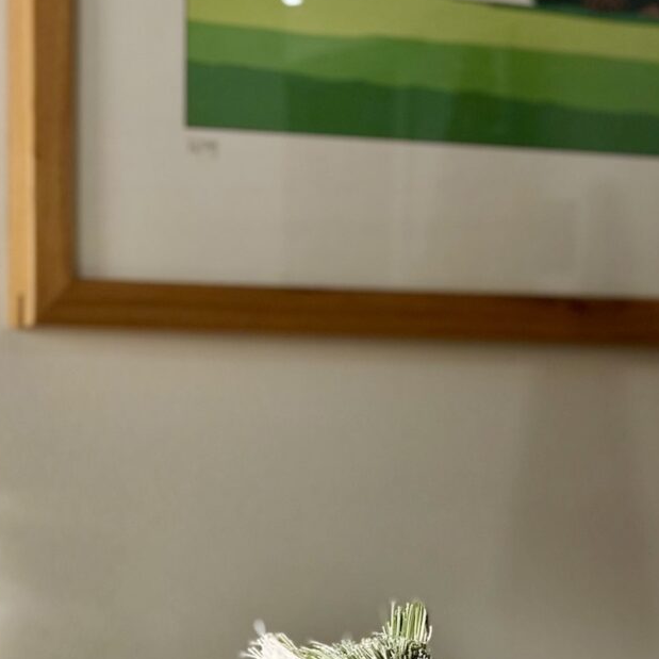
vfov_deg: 15.0
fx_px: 2455
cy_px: 682
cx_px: 69
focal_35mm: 114
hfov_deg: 15.1
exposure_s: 1/50
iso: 160
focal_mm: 5.96
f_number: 1.6
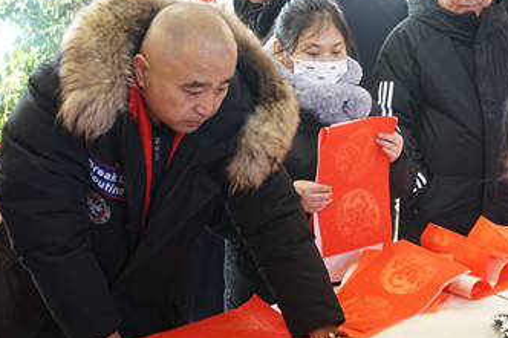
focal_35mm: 61
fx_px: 860
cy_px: 119
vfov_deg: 22.2
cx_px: 376
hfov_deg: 32.3
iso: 800
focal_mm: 39
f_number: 4
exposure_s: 1/60
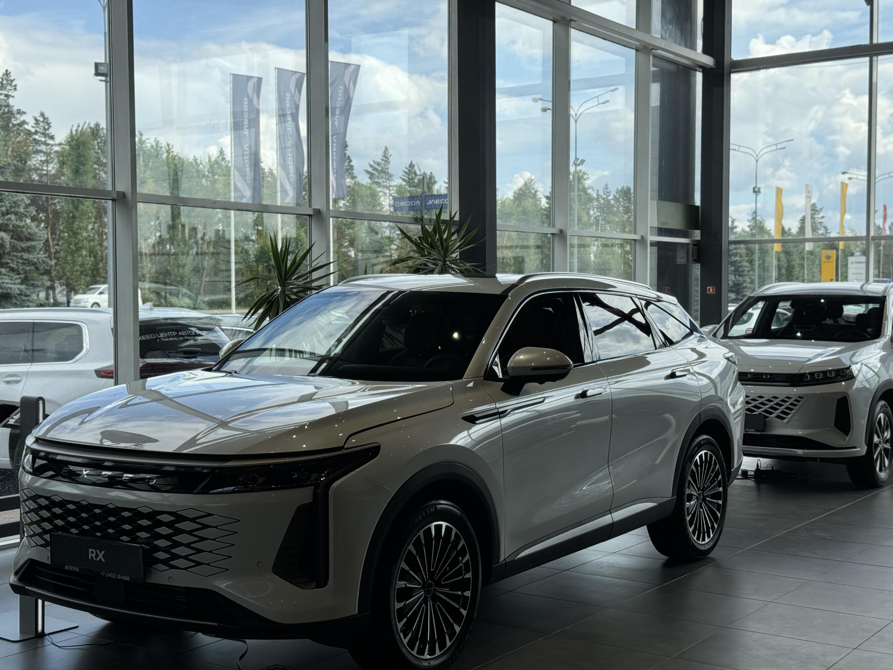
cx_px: 446
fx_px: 1238
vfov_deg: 30.3
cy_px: 335
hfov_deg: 39.7
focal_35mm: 48
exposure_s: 1/1427
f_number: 1.78
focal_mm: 6.76
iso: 64
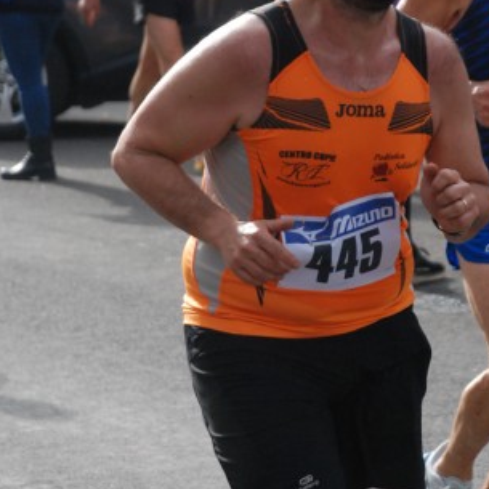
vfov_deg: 7.7
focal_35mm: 226
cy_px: 181
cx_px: 320
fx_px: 3612
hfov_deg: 7.7
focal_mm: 90
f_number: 5.6
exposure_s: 1/1000
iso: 1000
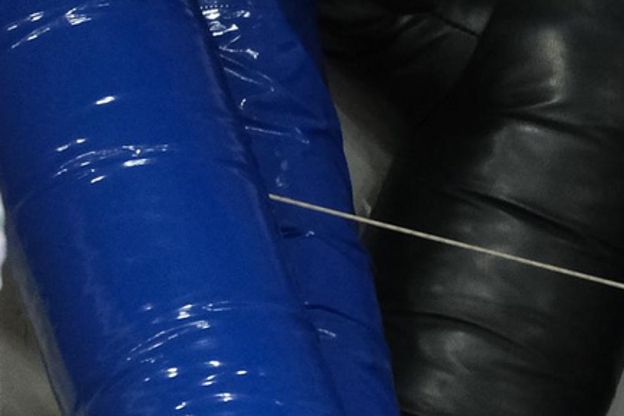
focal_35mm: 1139
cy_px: 550
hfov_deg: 1.8
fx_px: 19741
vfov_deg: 1.2
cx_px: 1751
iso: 2000
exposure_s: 1/70
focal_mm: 128
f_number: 4.4
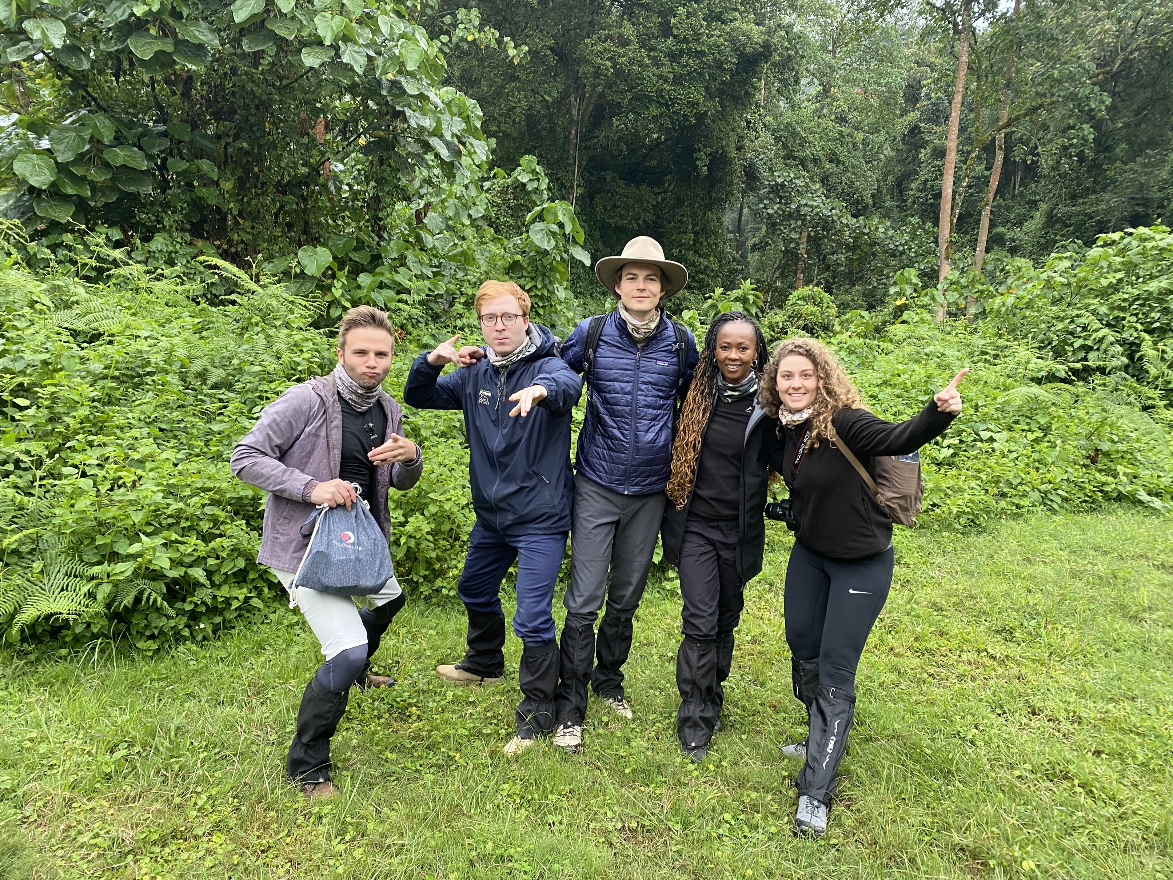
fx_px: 881
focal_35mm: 26
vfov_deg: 53.1
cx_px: 586
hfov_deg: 67.3
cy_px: 440
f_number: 1.8
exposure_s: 1/60
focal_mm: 4.25
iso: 125
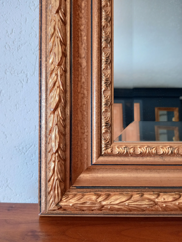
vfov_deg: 69.4
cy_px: 121
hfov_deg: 54.9
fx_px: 175
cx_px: 91
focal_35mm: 25
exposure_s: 1/50
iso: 100
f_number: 2
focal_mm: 4.6
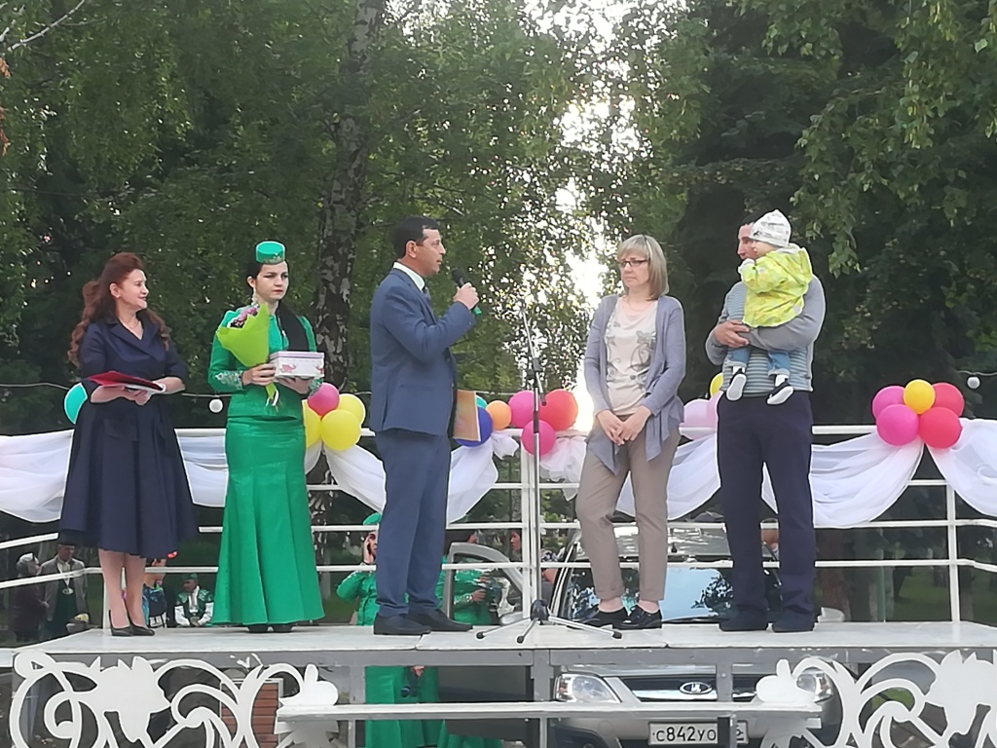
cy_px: 374
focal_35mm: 89
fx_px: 2563
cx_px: 498
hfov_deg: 22.0
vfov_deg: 16.6
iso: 100
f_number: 2.2
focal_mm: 3.83
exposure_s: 1/40
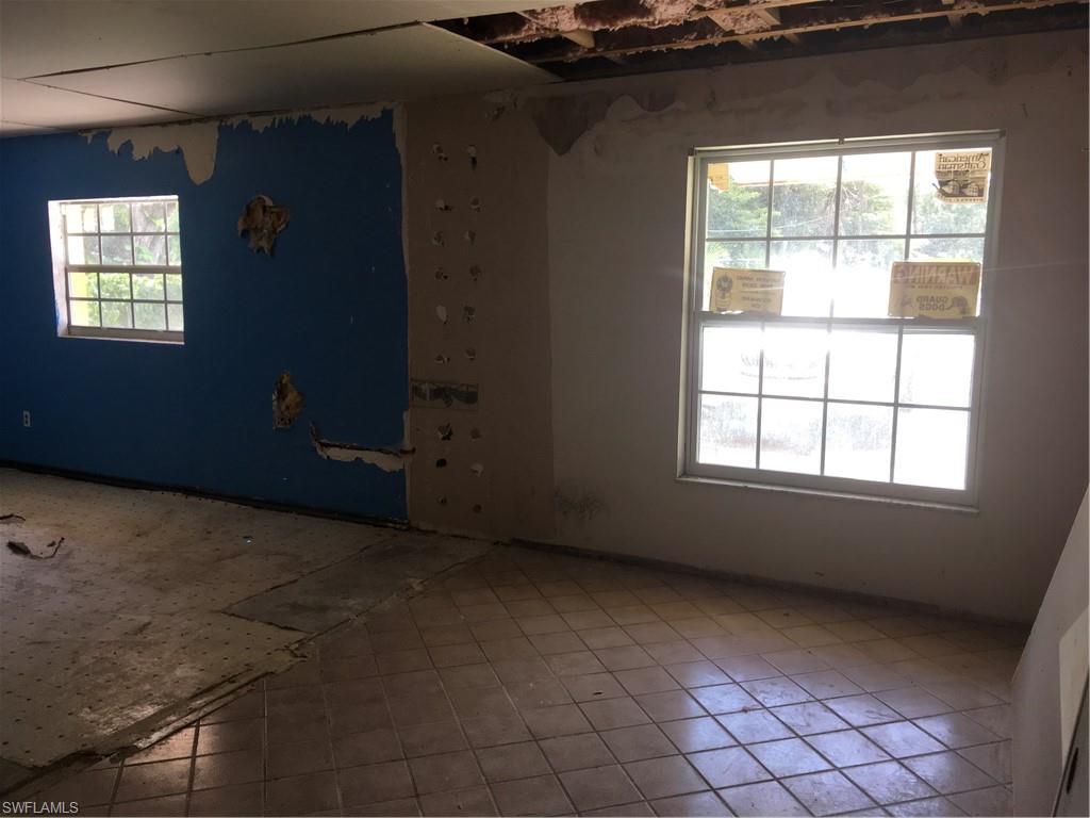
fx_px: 913
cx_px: 545
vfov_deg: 48.2
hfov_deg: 61.7
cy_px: 409
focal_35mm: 29
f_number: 2.2
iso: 40
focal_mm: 4.15
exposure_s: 1/120
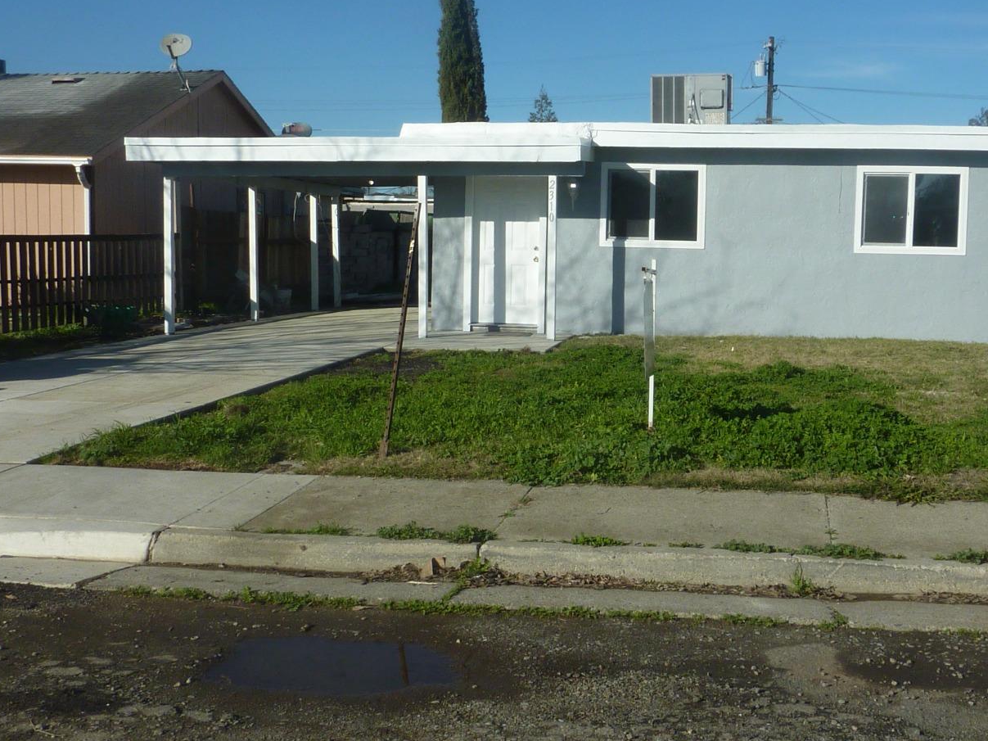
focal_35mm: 41
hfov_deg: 45.5
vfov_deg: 35.1
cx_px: 607
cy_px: 325
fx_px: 1170
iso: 80
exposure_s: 1/500
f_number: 5.6
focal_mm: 4.1
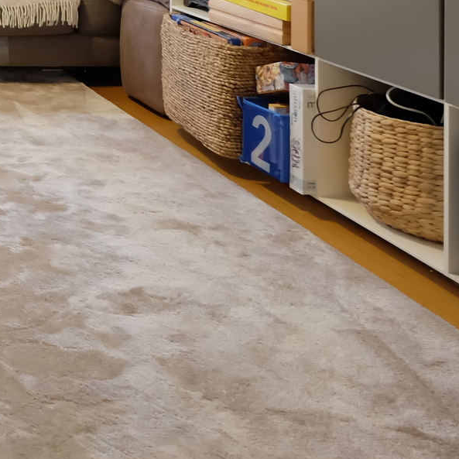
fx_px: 825
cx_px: -277
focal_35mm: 55
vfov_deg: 26.6
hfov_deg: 23.2
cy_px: -127
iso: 2000
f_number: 4
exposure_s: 1/30
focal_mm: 10
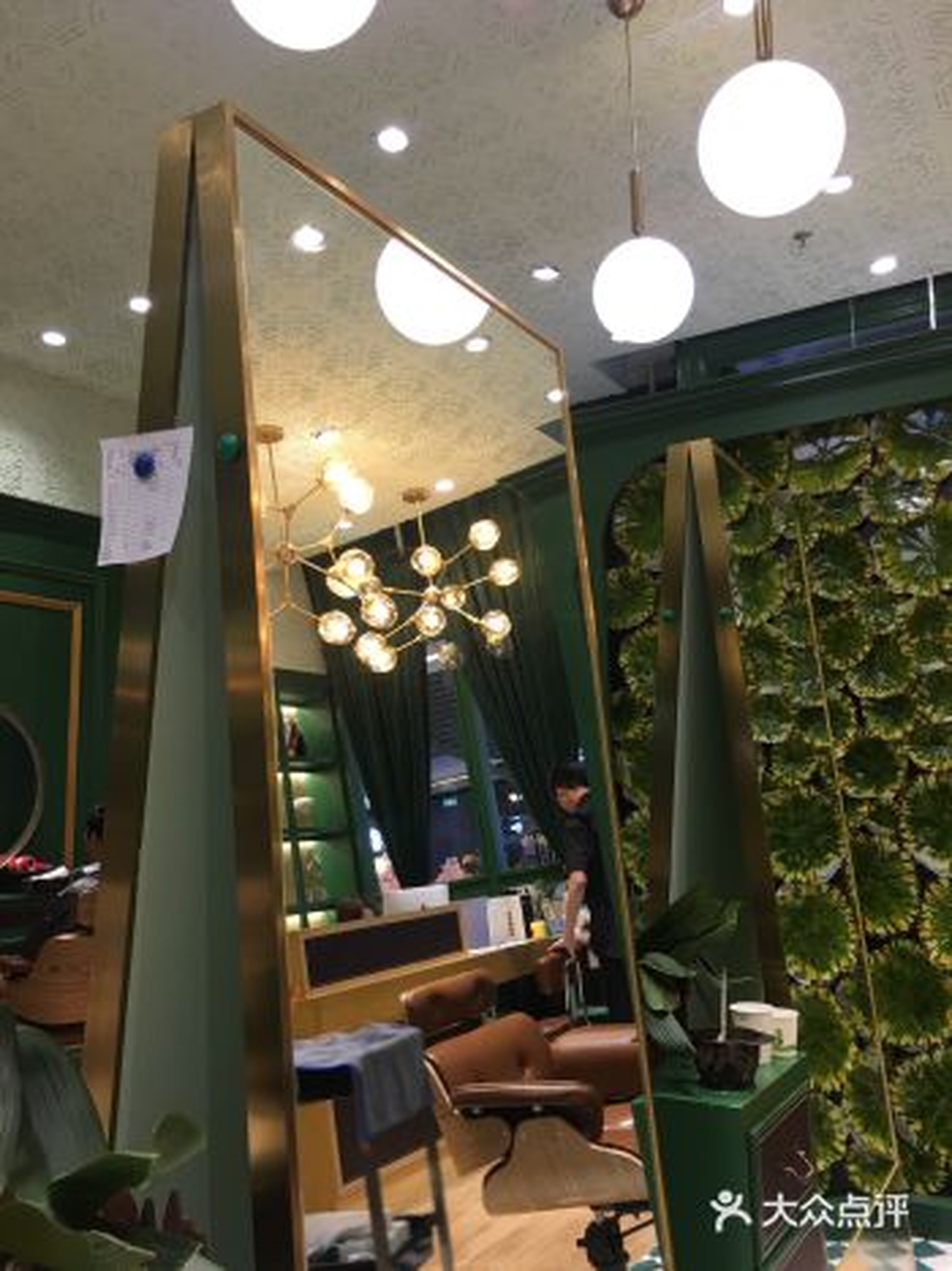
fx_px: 1064
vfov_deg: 61.7
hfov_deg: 48.2
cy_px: 636
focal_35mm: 29
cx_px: 476
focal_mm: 4.15
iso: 32
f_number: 2.2
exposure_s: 1/17
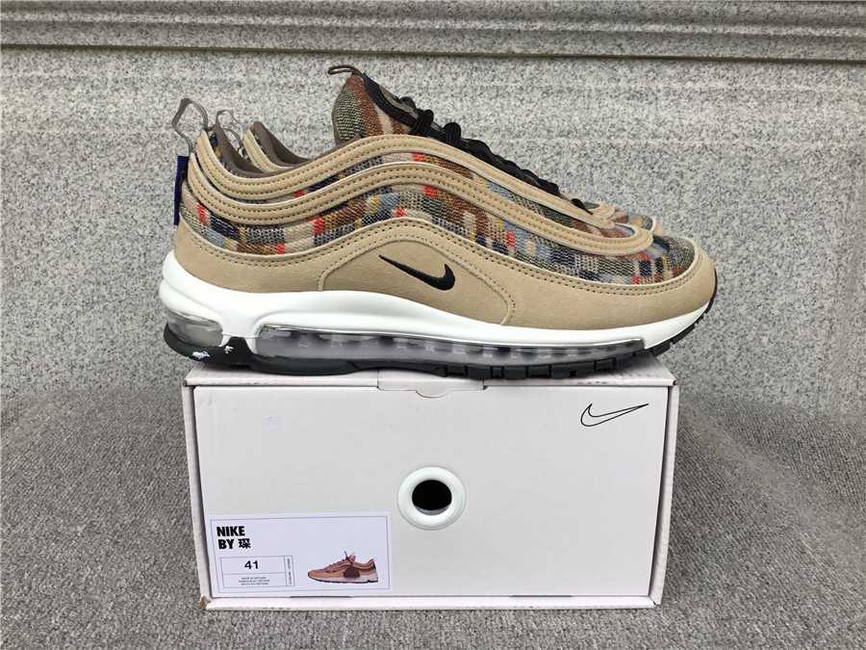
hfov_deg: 58.4
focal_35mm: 31
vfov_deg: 45.4
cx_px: 433
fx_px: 776
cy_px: 325
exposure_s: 1/142
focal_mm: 3.3
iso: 25
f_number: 2.4
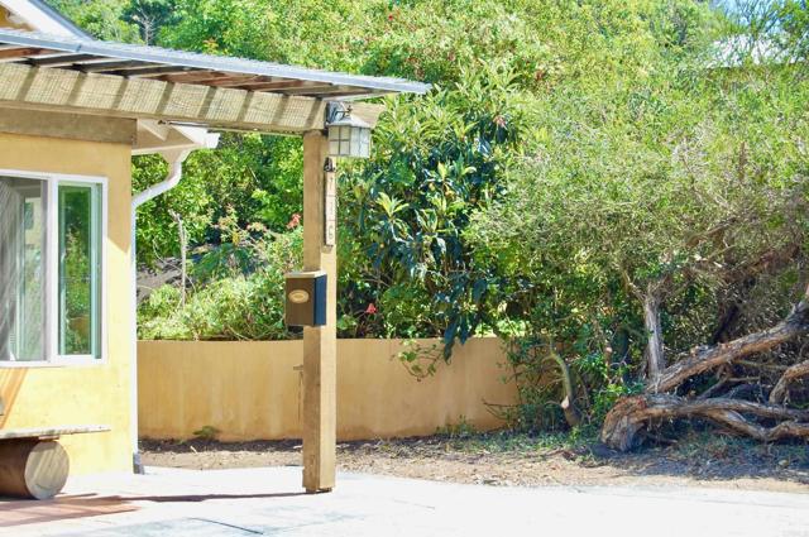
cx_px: 404
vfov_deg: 16.5
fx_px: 1852
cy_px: 268
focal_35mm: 82
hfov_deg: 24.6
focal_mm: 55
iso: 200
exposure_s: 1/160
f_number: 6.3
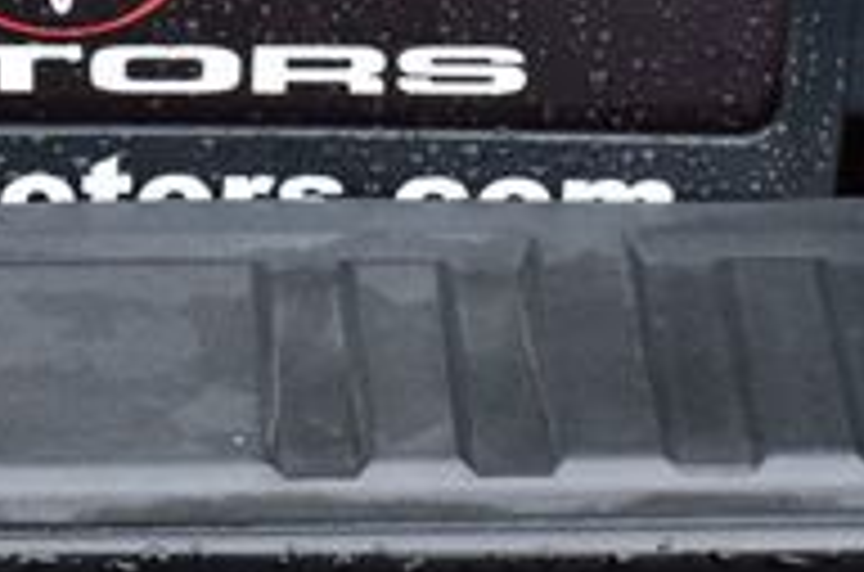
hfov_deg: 7.5
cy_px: 513
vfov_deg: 5.0
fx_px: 6600
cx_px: 45
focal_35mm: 276
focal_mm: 55
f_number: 8
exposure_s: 1/80
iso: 400
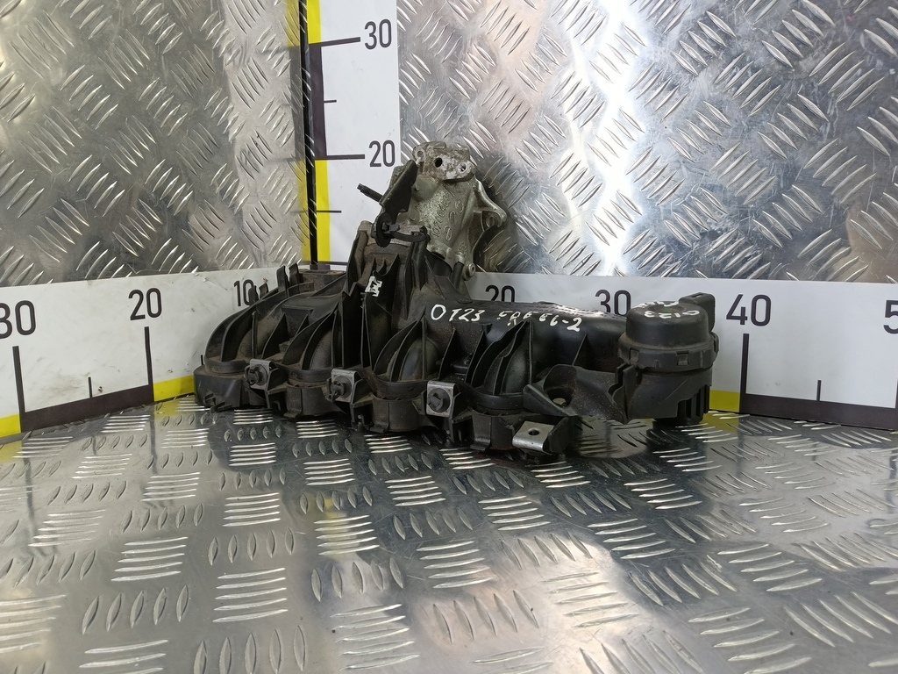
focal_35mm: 23
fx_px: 597
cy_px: 337
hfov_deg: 73.9
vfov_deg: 58.9
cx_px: 449
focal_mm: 4.11
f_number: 1.6
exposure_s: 1/50
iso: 148
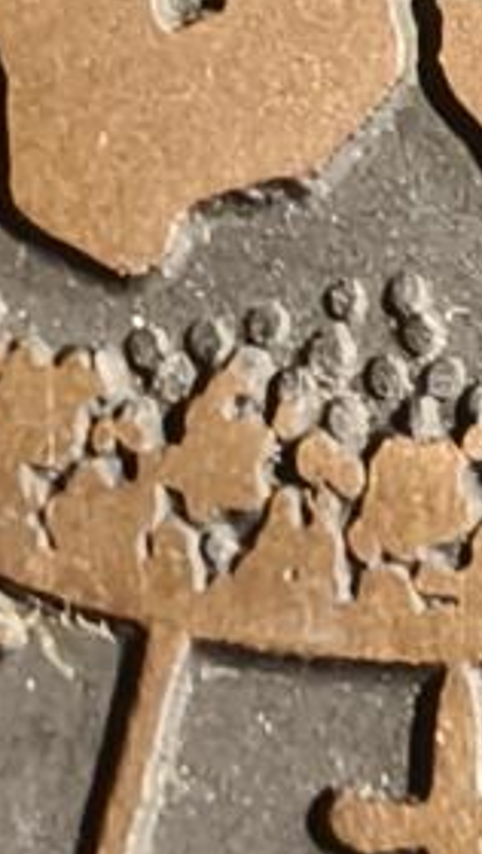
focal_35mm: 161
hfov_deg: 7.5
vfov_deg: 13.3
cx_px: 366
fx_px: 3649
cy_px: 192
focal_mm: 2.32
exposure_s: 1/50
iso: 320
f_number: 2
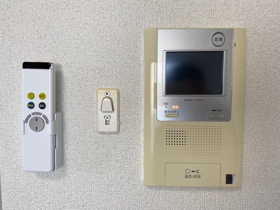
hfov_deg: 67.3
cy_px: 105
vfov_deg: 53.1
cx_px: 140
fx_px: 210
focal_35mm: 26
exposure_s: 1/100
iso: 32
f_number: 1.8
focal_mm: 4.25
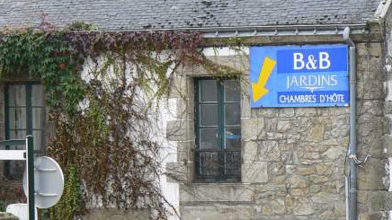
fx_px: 2546
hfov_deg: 8.8
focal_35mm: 245
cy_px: 151
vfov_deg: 5.0
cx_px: 165
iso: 80
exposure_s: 1/125
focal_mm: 18.2
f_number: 5.6
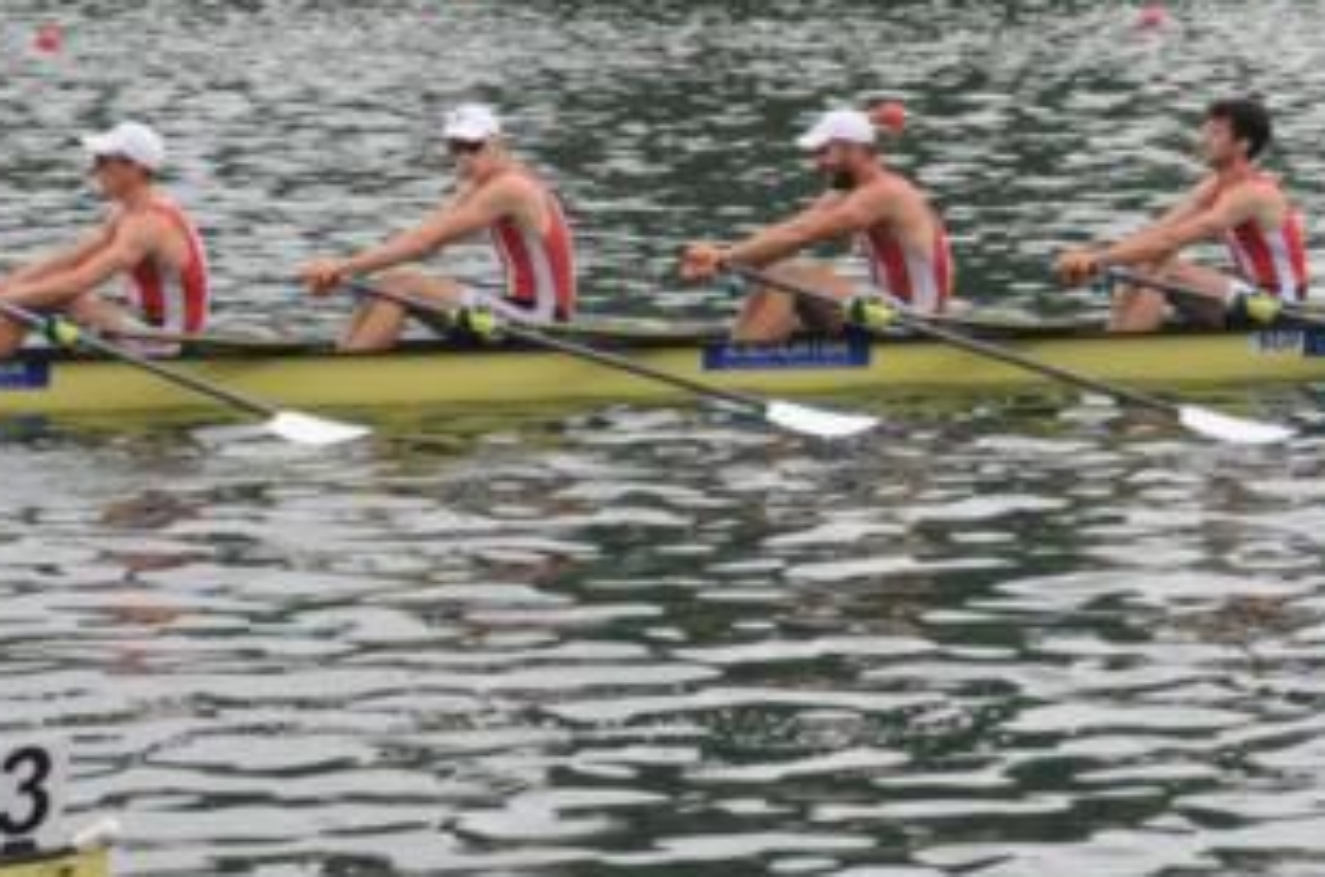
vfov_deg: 7.2
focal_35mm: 190
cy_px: 254
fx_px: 6979
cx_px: 740
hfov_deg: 10.8
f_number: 10
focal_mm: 78
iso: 800
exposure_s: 1/400
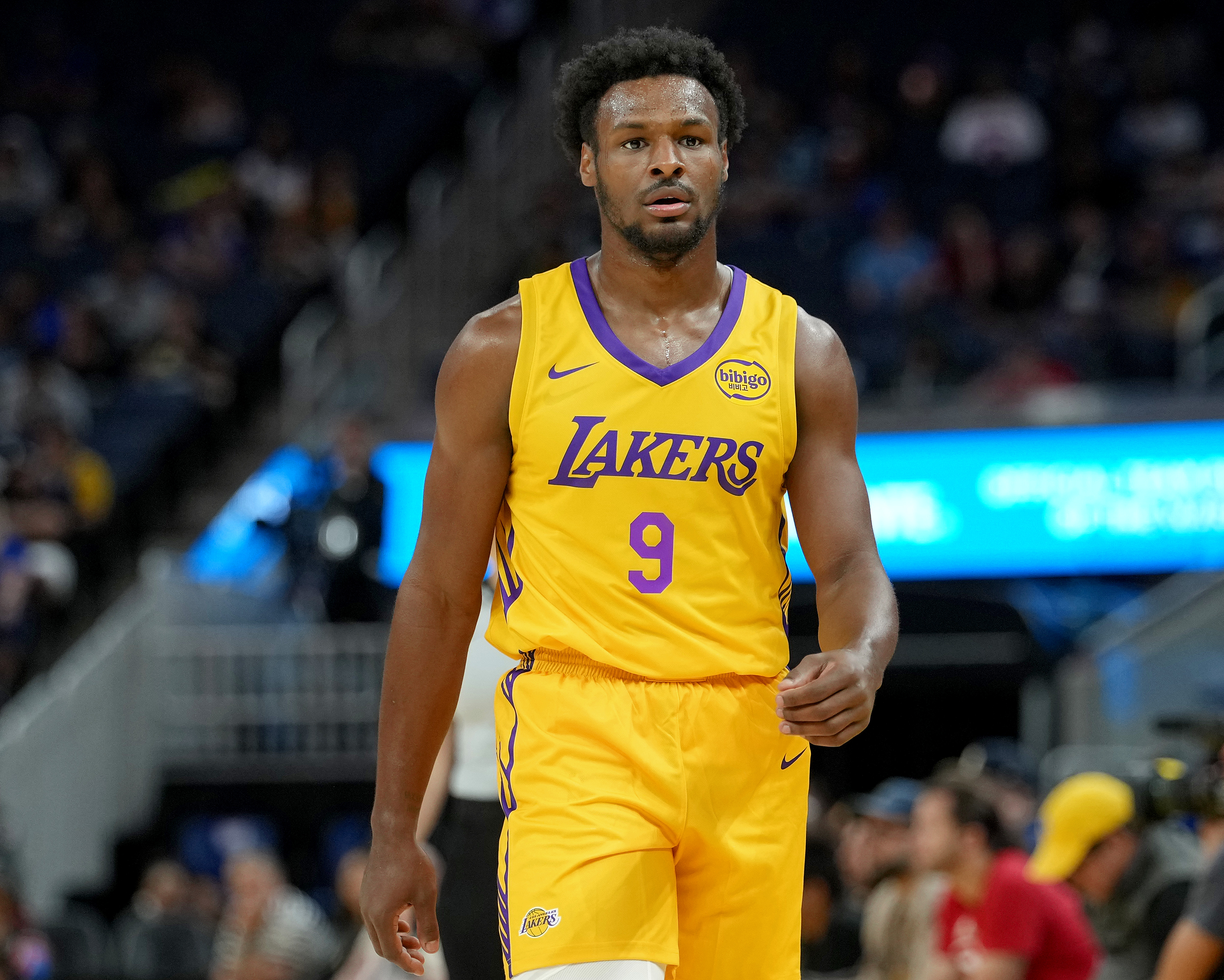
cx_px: 639
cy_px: 490
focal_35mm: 194
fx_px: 7028
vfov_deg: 8.0
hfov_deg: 10.0
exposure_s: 1/1600
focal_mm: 115
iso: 1600
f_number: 2
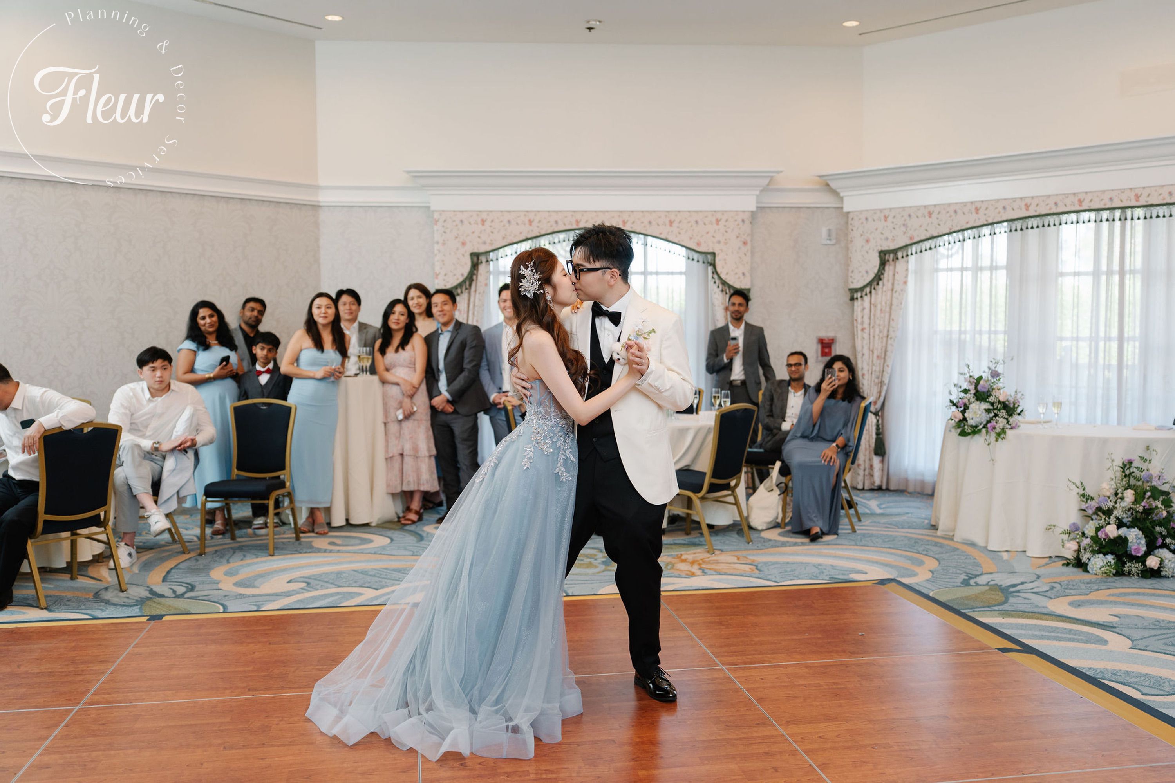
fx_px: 1012
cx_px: 588
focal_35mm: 31
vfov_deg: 42.3
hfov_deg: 60.3
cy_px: 392
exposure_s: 1/200
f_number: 2
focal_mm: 31
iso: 400
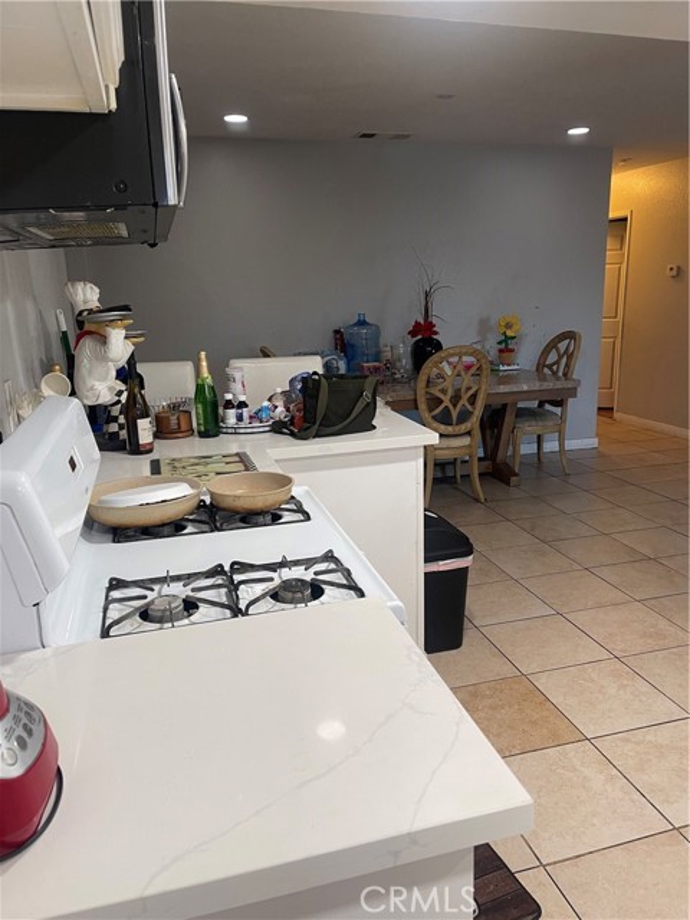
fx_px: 664
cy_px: 460
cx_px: 345
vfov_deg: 69.4
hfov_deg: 54.9
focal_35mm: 25
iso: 100
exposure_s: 1/60
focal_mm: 5.1
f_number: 1.6
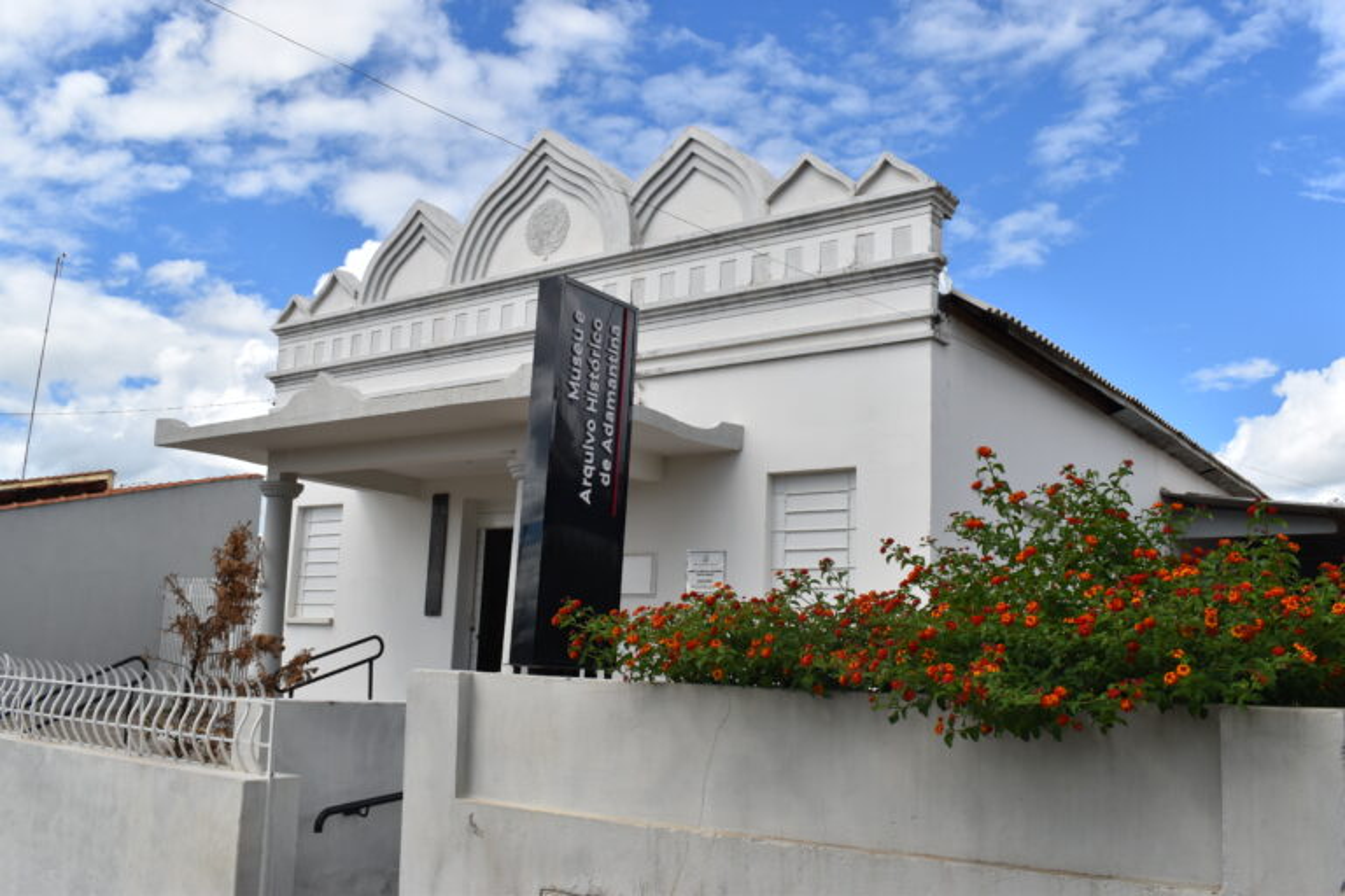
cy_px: 448
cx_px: 672
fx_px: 1233
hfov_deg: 57.2
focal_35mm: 33
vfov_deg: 40.0
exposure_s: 1/400
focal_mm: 22
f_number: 10
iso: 200
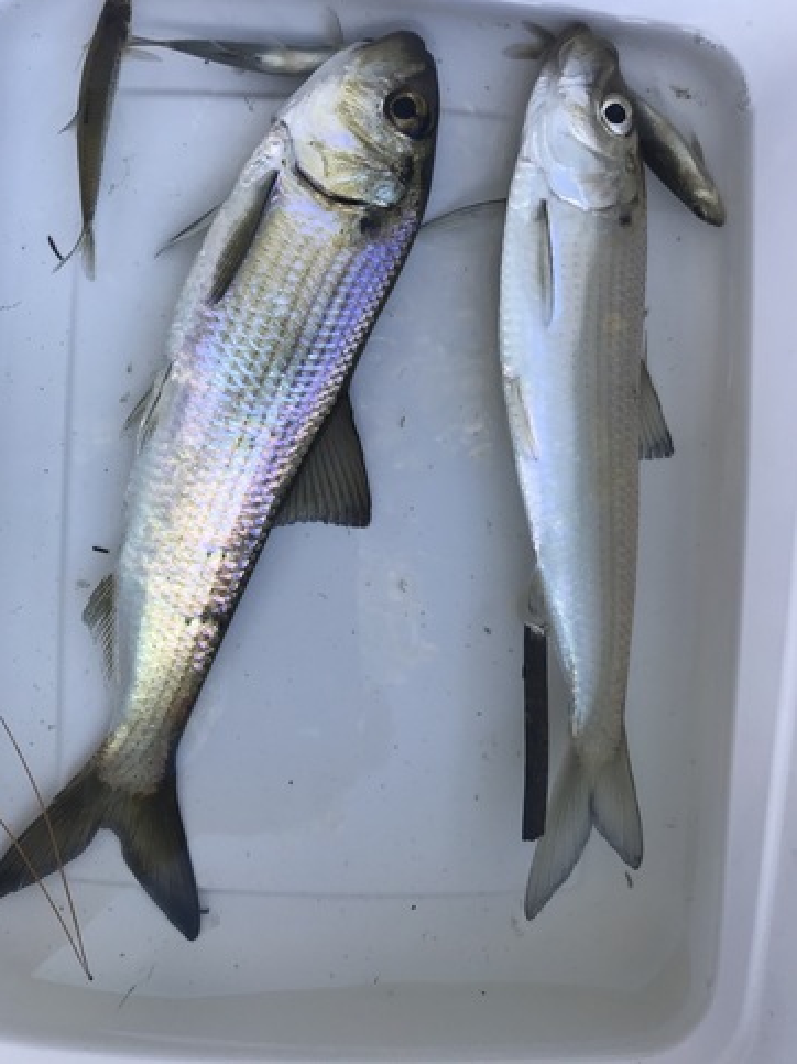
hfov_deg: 48.2
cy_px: 515
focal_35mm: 29
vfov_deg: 61.7
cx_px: 391
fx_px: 891
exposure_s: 1/411
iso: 20
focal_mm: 3.99
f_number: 1.8
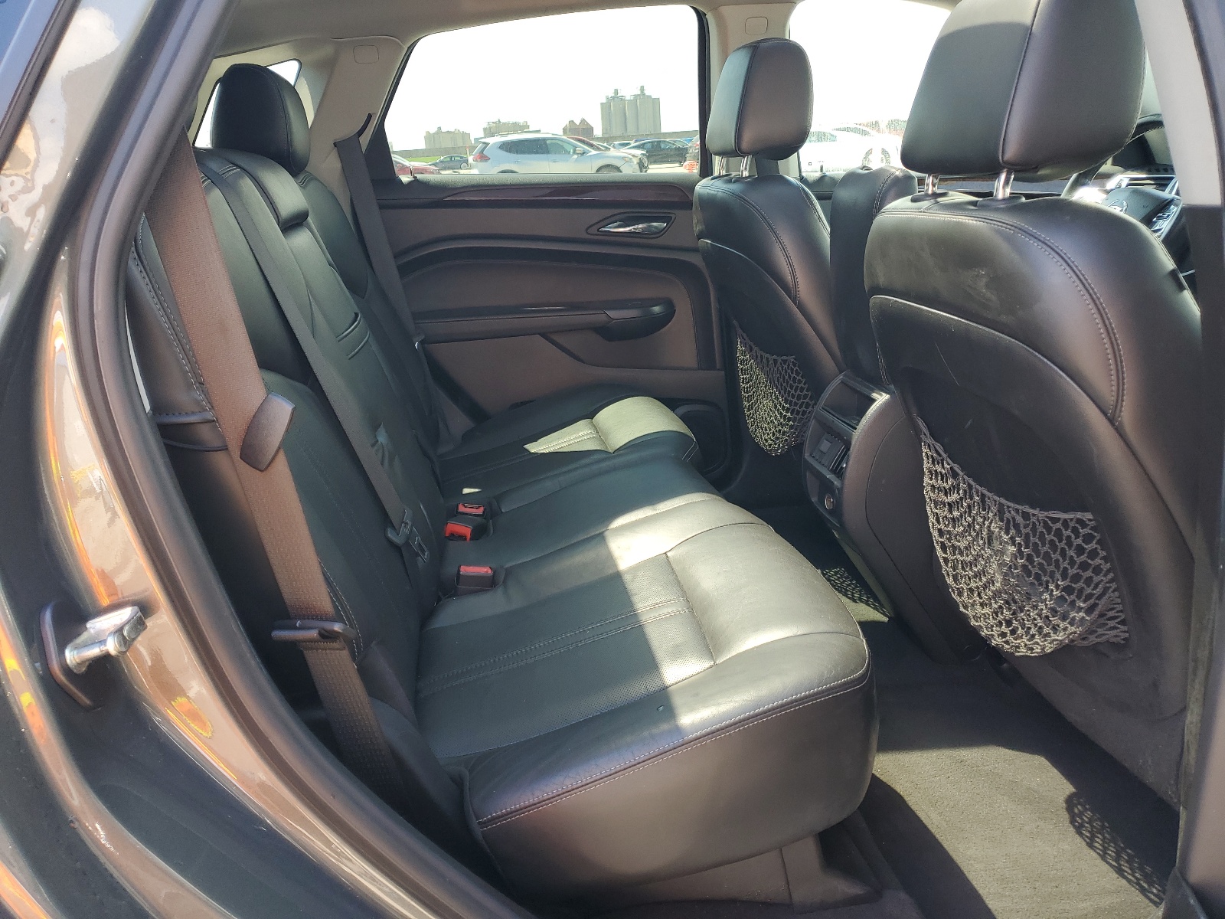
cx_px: 612
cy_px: 460
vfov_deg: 53.1
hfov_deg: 67.3
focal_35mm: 26
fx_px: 920
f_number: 1.5
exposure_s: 1/172
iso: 50
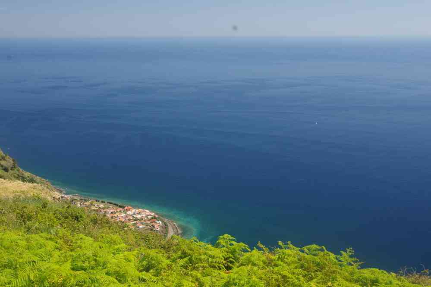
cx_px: 216
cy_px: 144
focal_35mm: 50
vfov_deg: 27.3
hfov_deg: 40.0
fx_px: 593
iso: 200
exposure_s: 1/60
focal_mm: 33
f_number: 11
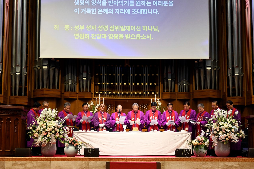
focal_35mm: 75
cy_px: 84
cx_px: 127
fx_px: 529
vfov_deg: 18.2
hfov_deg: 27.0
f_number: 6.3
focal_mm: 50
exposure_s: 1/125
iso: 1100
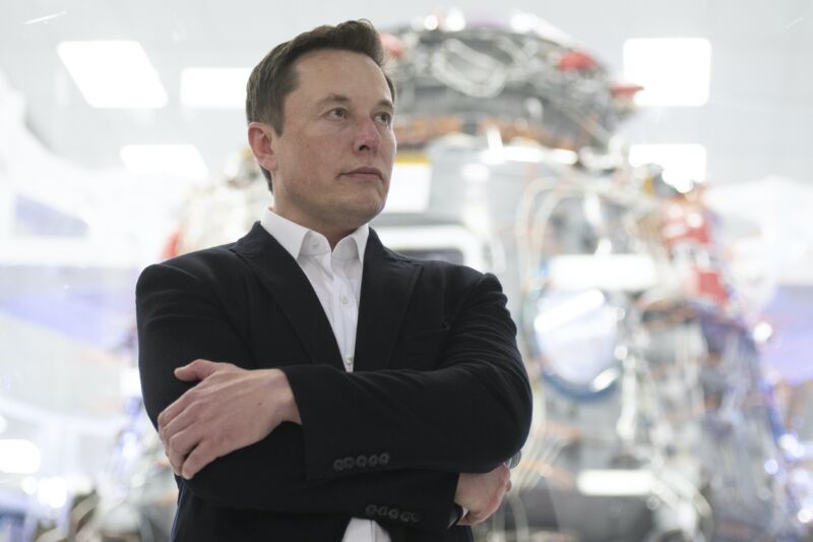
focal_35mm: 112
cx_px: 406
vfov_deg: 12.2
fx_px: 2540
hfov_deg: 18.2
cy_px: 271
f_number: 2.8
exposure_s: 1/125
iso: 2000
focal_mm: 75
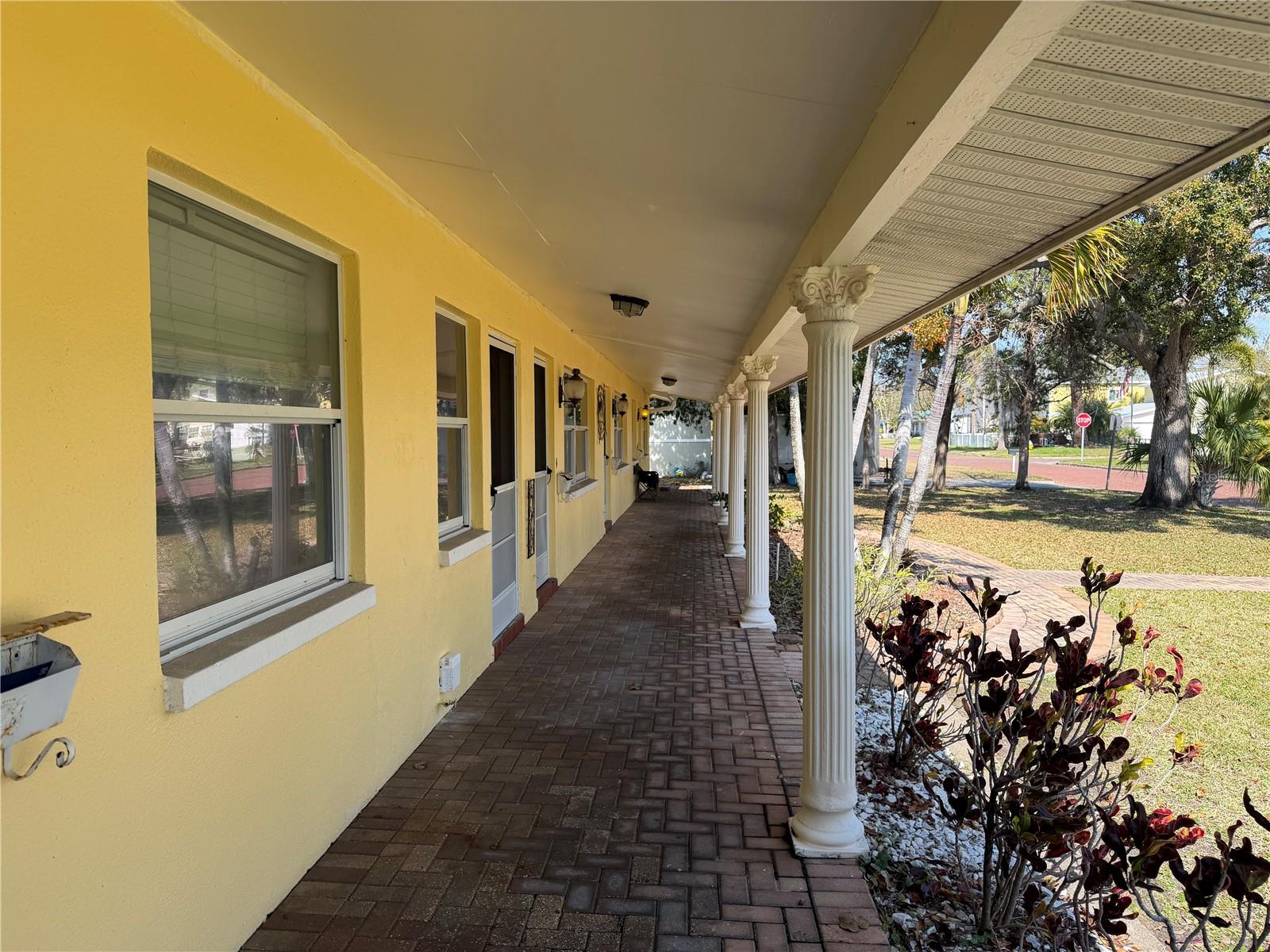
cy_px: 476
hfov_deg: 71.6
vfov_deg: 56.8
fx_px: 881
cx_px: 635
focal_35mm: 24
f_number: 1.78
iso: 80
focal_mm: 6.76
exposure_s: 1/1314
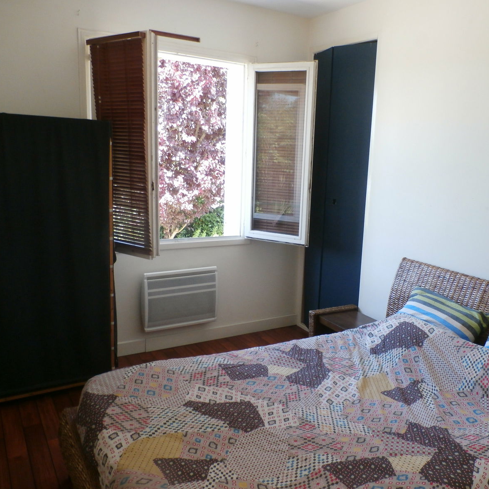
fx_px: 479
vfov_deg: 54.0
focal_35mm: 30
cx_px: 300
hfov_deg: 53.6
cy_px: 243
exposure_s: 1/60
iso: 200
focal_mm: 4.5
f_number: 3
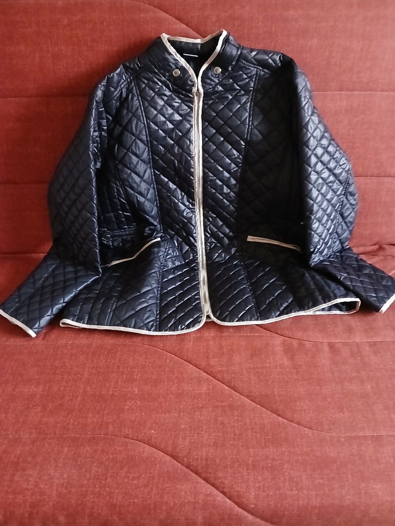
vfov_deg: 67.3
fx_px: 396
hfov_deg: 53.1
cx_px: 198
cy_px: 263
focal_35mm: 26
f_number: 1.8
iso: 1600
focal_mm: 3.98
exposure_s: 1/16.7
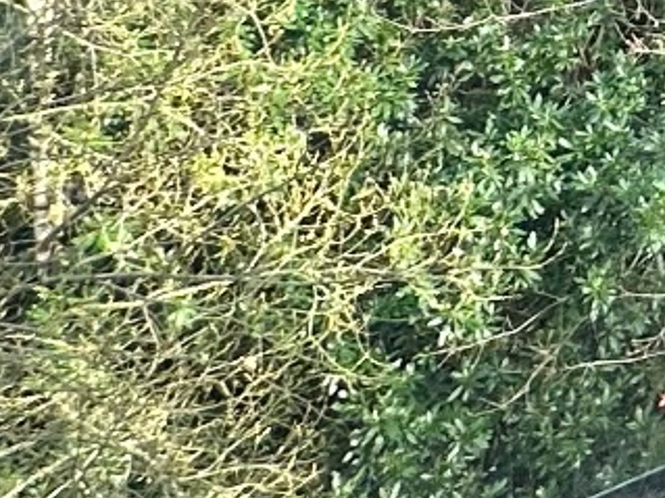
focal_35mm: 90
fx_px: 1728
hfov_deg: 16.4
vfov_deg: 12.8
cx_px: 1347
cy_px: -673
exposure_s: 1/106
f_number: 2.2
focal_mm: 2.22
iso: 40
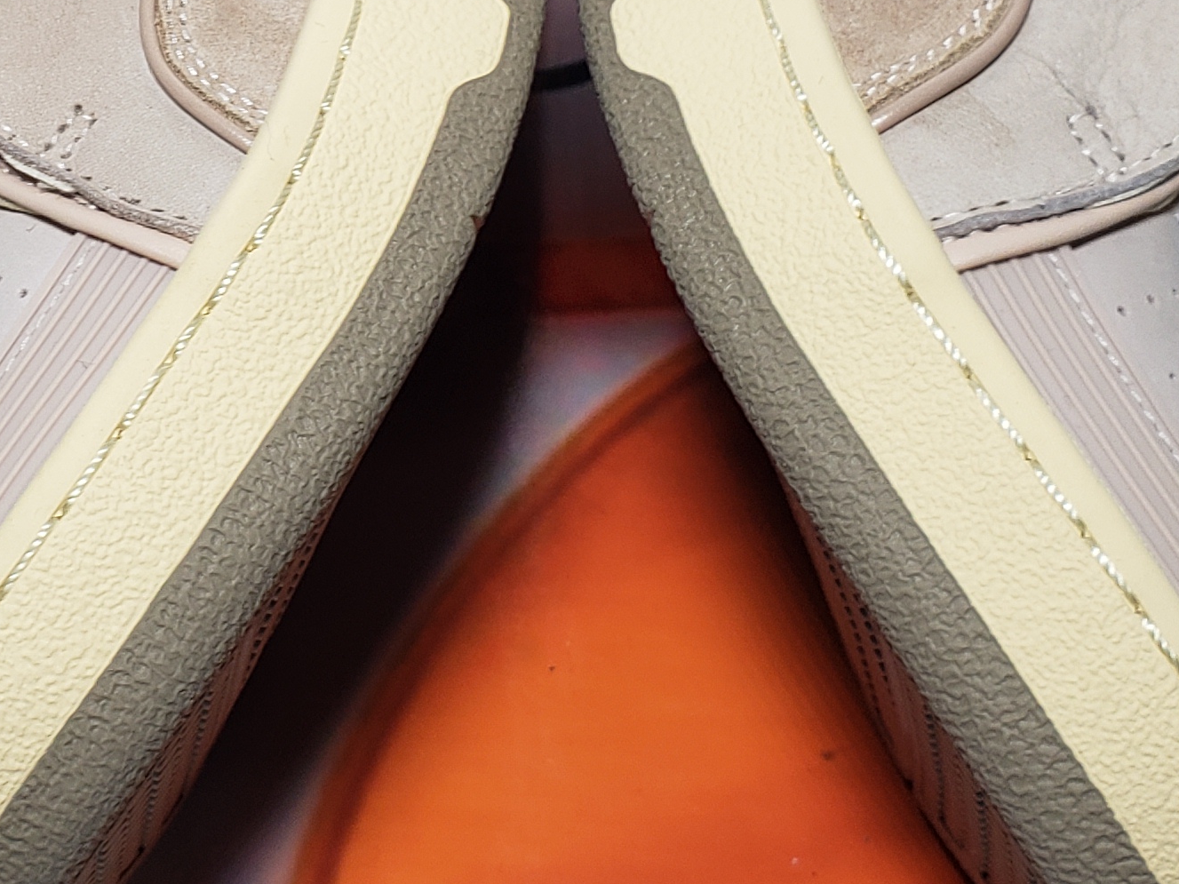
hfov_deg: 24.3
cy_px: 51
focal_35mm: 79
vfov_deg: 18.3
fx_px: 2690
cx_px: 221
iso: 50
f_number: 2.4
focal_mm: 4.3
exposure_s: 1/210
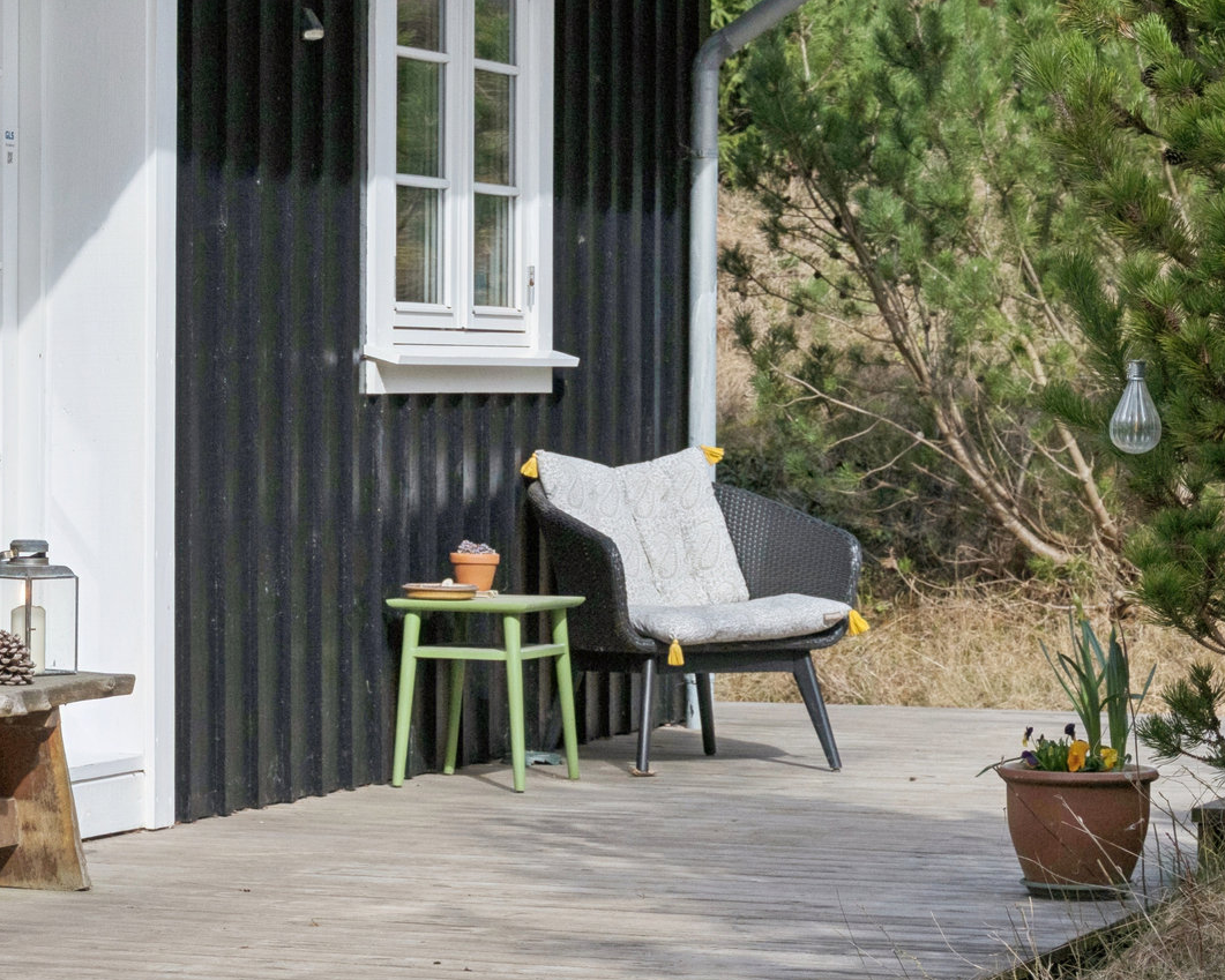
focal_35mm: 130
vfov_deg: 11.9
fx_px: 4714
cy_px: 414
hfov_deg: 14.5
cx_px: -126
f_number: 8
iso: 400
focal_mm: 49
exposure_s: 1/1250
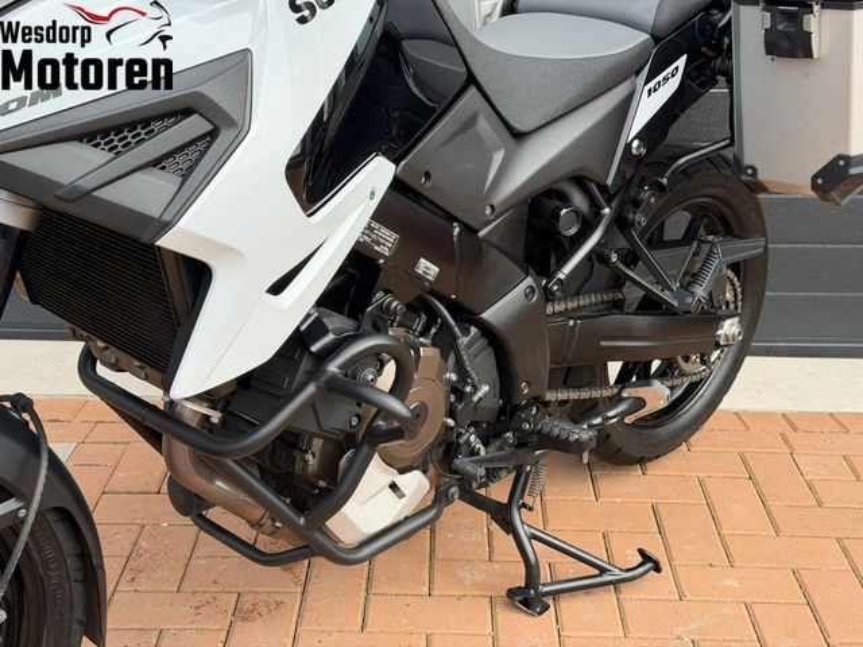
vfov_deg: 30.3
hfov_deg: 39.7
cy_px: 324
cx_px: 432
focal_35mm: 48
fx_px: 1197
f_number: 1.78
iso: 100
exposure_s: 1/2208
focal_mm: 6.76
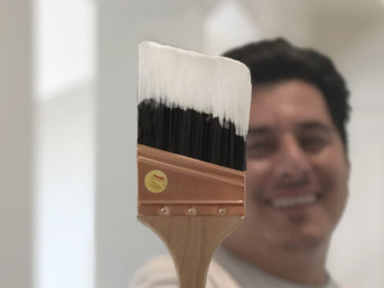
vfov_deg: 12.2
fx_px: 1332
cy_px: 277
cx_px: 296
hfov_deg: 16.3
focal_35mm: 120
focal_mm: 6.6
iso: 64
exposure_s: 1/30
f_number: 2.8
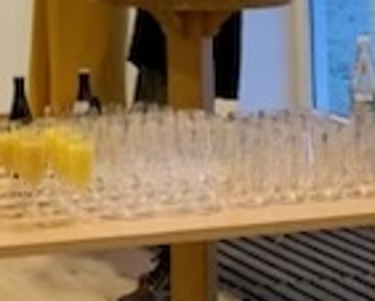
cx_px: 40
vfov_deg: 13.1
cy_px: -53
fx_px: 1277
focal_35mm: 115
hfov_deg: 16.5
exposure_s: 1/50
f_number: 1.8
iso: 160
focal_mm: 4.25
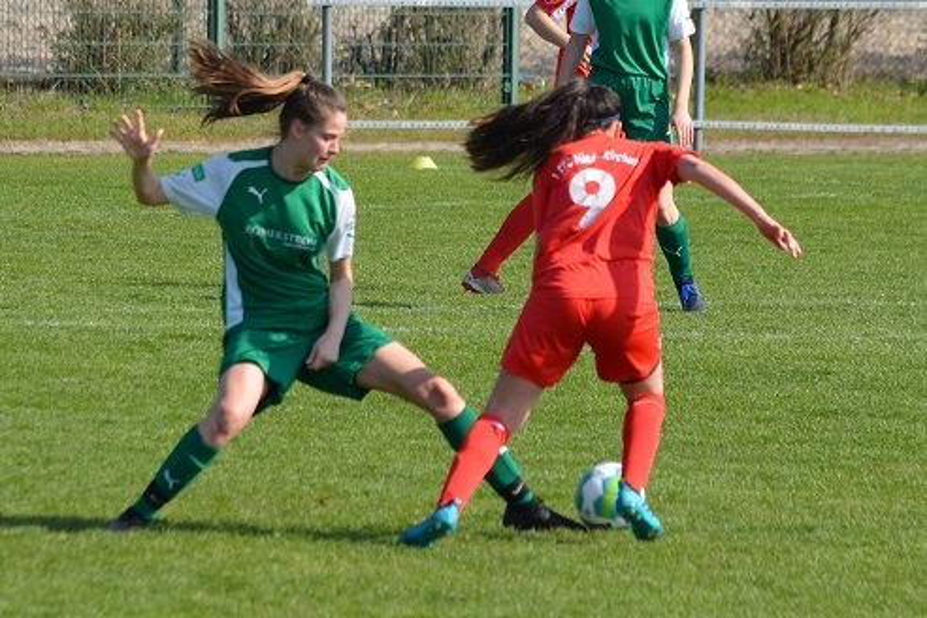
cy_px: 309
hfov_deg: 6.9
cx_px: 464
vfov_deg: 4.6
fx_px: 7724
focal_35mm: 300
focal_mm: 200
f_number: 6.3
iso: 400
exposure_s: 1/1600
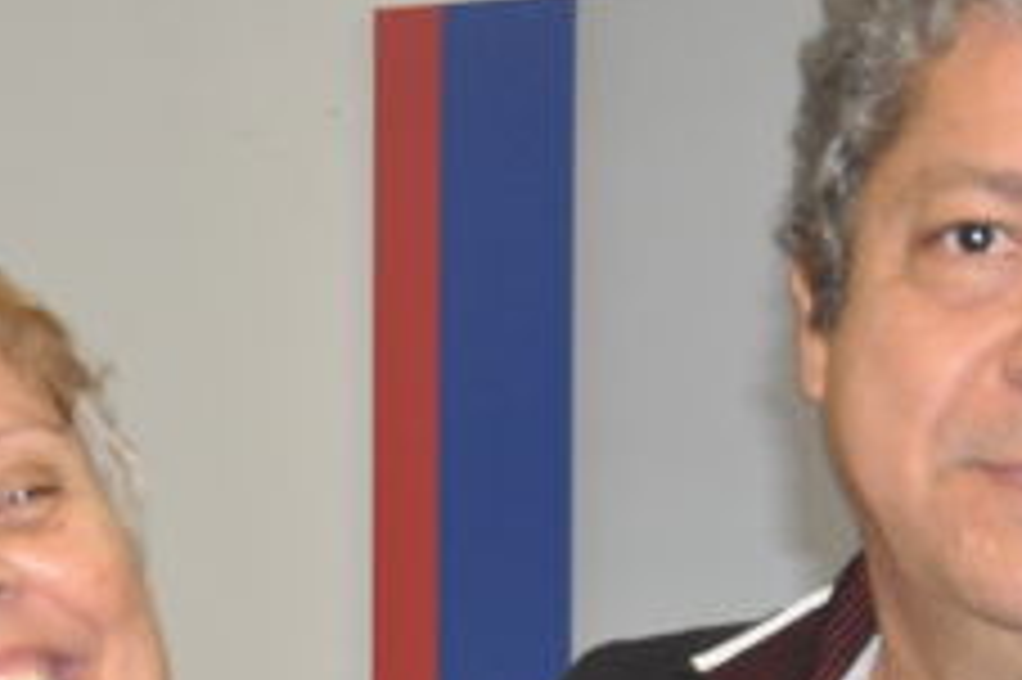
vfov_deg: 7.1
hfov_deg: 10.6
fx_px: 5475
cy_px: 793
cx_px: -47
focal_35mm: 193
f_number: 4.5
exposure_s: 1/60
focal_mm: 40
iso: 800
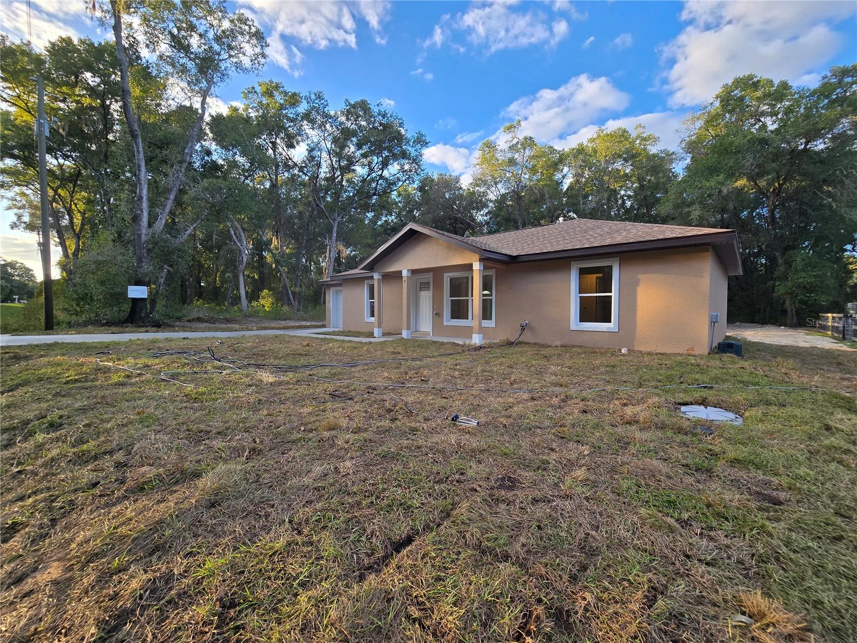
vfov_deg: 89.9
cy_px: 322
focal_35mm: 13
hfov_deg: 106.2
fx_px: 322
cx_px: 428
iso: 50
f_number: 2.2
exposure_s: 1/338
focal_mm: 2.2
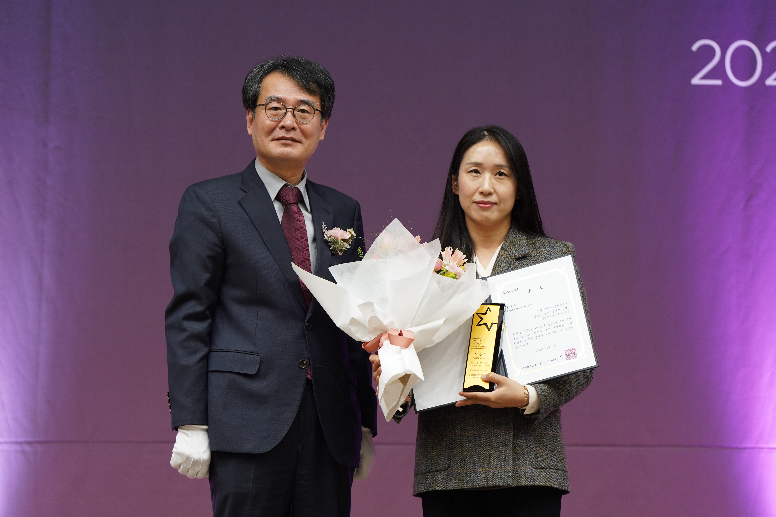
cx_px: 388
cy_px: 258
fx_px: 3513
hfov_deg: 12.6
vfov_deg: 8.4
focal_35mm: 163
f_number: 3.5
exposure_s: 1/200
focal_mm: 163
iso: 1600
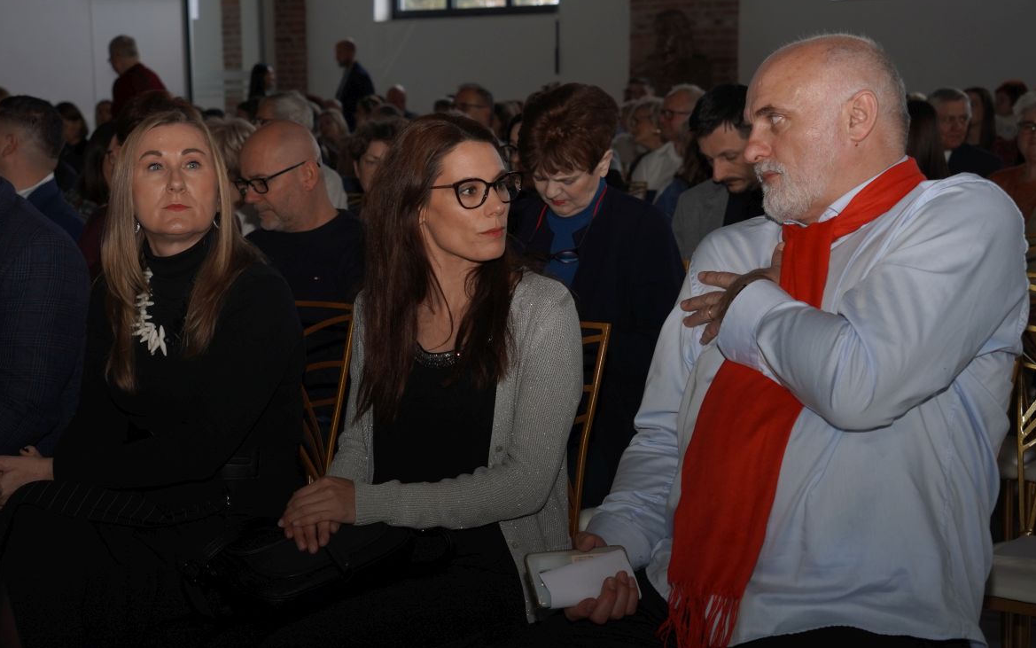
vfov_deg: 19.7
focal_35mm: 66
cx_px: 457
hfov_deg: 31.0
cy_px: 332
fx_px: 1864
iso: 250
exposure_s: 1/200
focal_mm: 34
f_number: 3.5
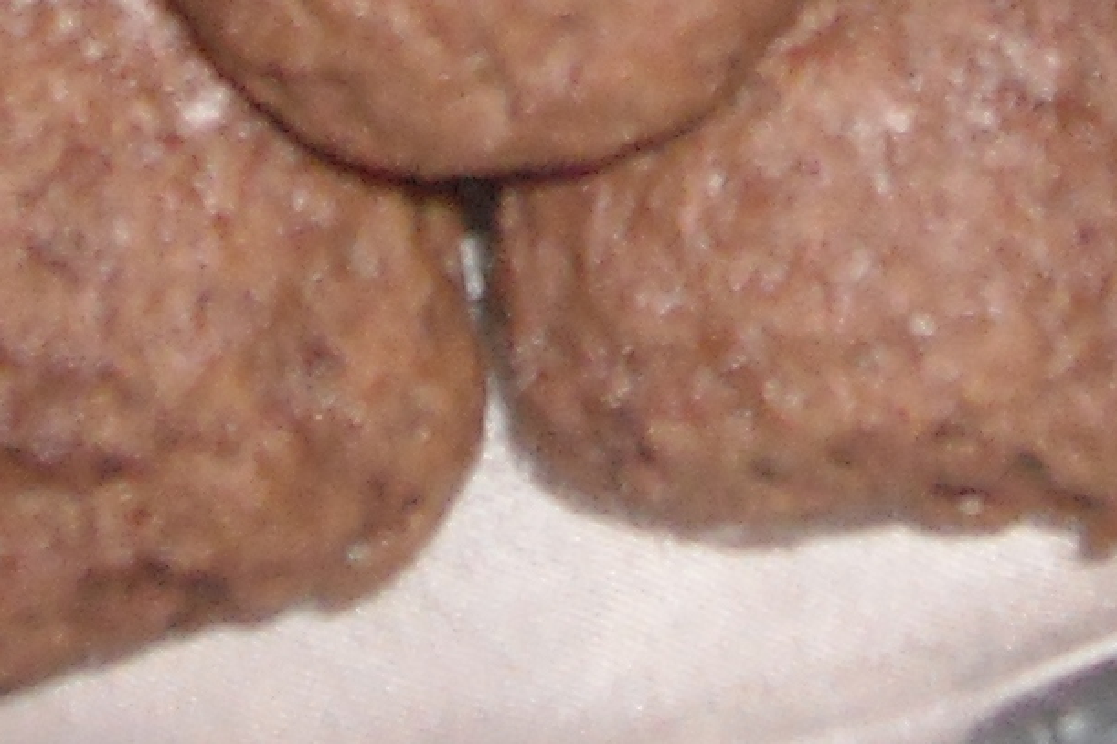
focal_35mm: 183
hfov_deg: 11.2
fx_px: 5676
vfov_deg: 7.2
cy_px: -863
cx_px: 252
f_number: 5.6
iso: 200
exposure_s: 1/60
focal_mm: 5.7
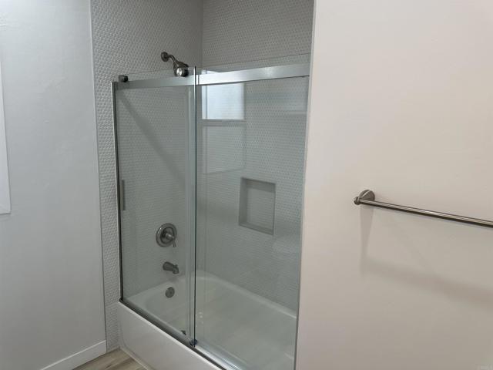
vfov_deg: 56.8
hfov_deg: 71.6
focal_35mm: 24
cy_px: 185
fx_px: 342
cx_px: 246
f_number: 1.78
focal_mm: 6.86
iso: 64
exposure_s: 1/120
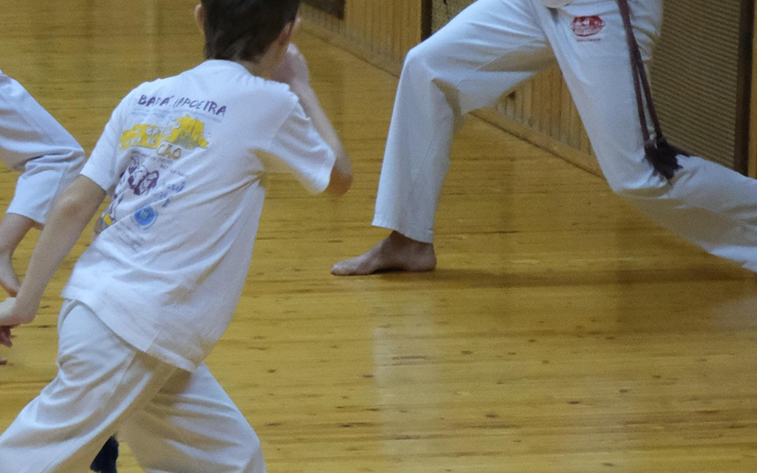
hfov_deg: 11.0
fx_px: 3898
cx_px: 29
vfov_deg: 6.9
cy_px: 144
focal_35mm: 189
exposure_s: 1/160
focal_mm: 39.6
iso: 6400
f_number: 5.6
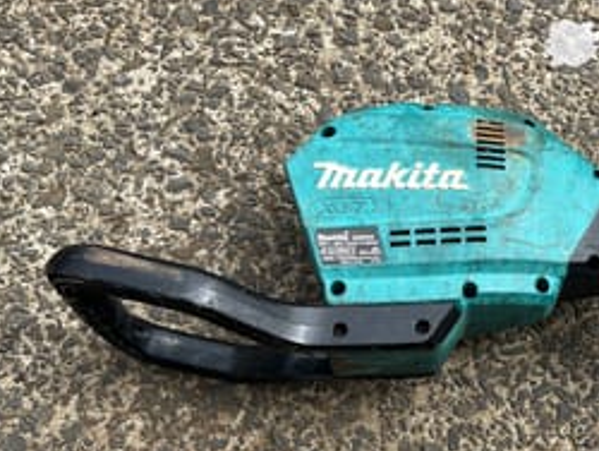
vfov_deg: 28.1
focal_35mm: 52
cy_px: 236
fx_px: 901
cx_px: 510
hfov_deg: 35.2
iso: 50
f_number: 1.6
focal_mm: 5.1
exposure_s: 1/2062
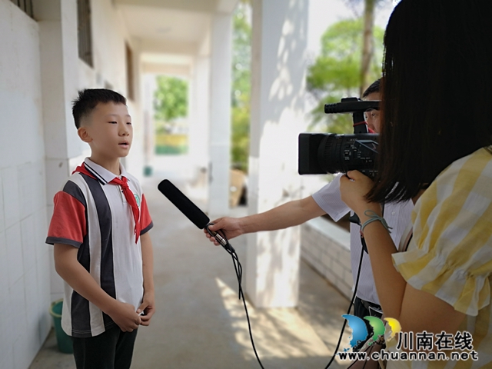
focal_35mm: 27
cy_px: 184
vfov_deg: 51.4
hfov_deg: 65.3
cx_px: 246
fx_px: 384
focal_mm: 3.95
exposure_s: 1/359
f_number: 1.8
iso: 50
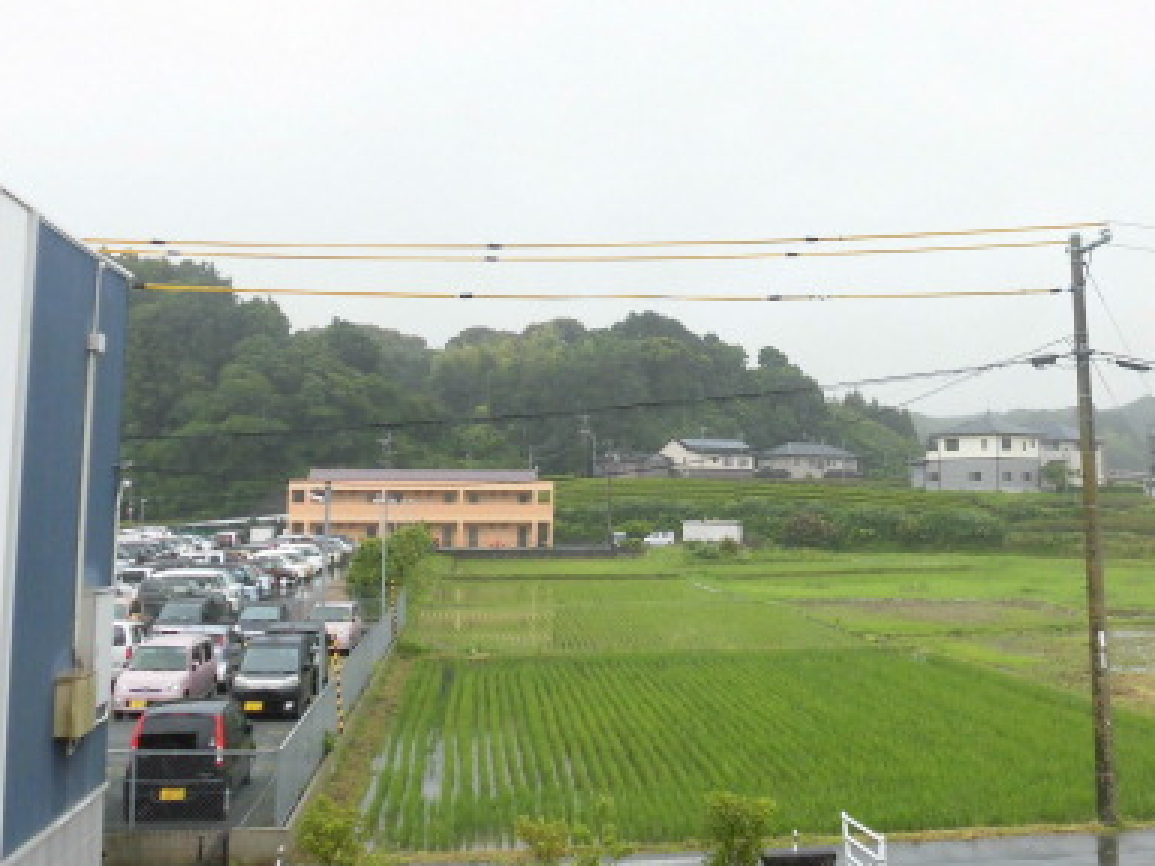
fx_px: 1335
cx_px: 758
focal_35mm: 40
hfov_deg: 46.2
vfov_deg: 35.7
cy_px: 301
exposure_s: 1/400
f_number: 3.1
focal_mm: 4.3
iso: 100
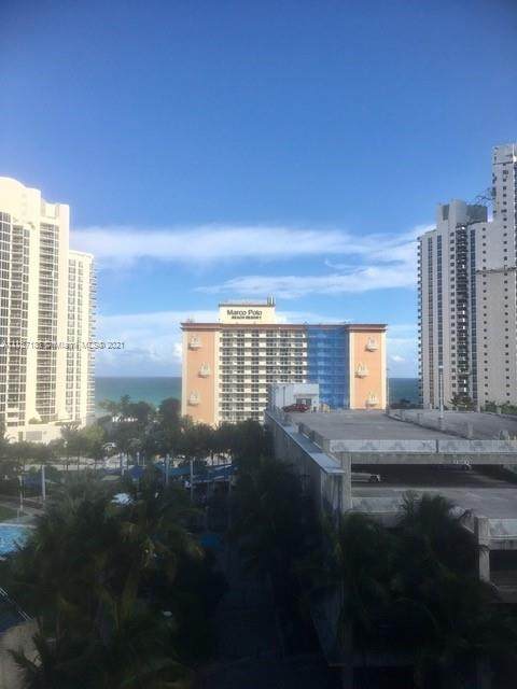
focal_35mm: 29
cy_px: 344
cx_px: 258
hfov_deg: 48.2
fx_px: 577
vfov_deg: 61.7
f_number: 2.2
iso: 25
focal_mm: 4.15
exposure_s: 1/1479
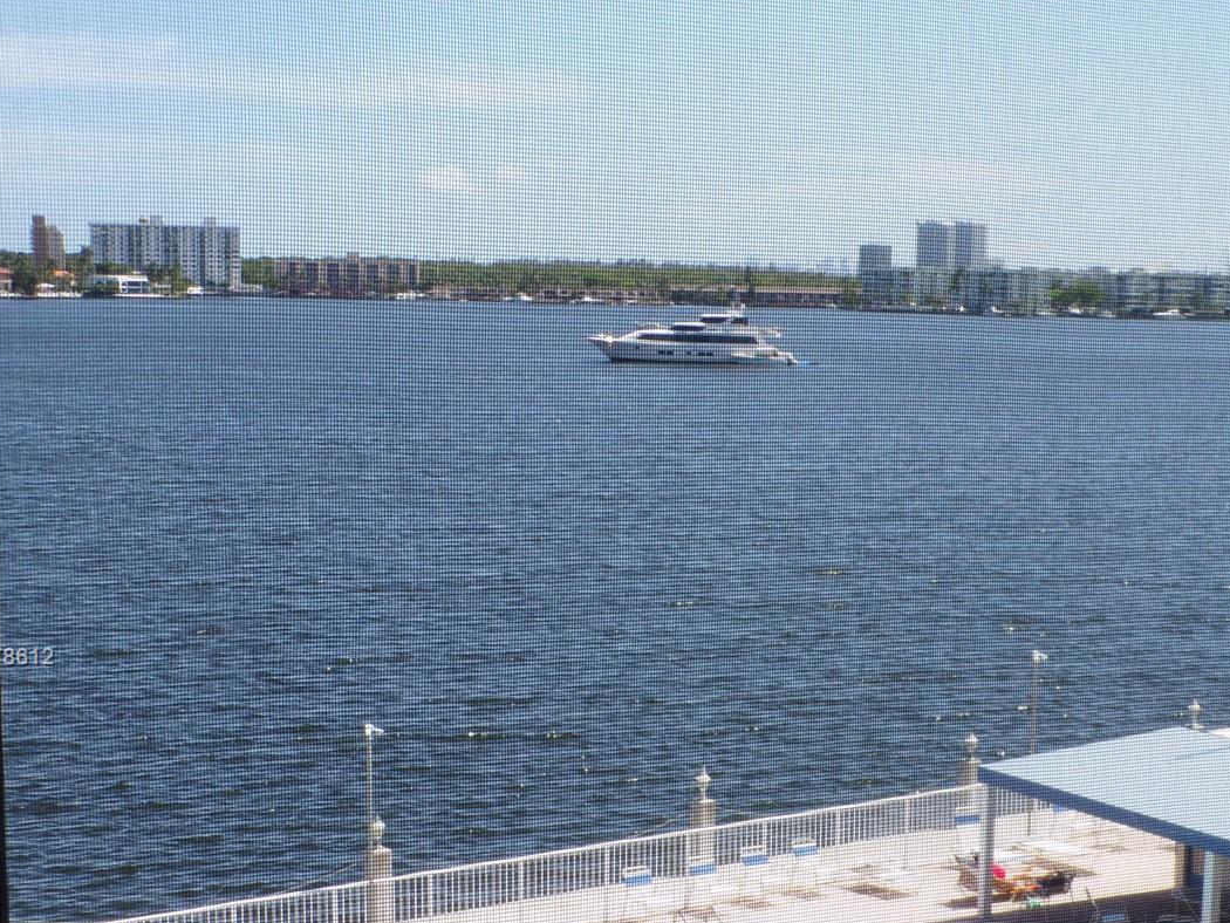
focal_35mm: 64
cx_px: 806
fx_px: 2275
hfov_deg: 30.1
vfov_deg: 22.8
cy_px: 658
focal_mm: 7.6
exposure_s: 1/350
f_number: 4.9
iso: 80
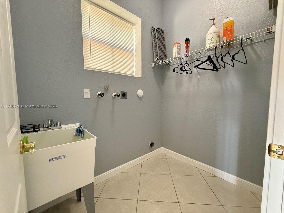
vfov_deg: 85.7
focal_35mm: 14
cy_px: 106
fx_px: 115
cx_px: 142
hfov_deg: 102.1
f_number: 2.2
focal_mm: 2.22
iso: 500
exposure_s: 1/60
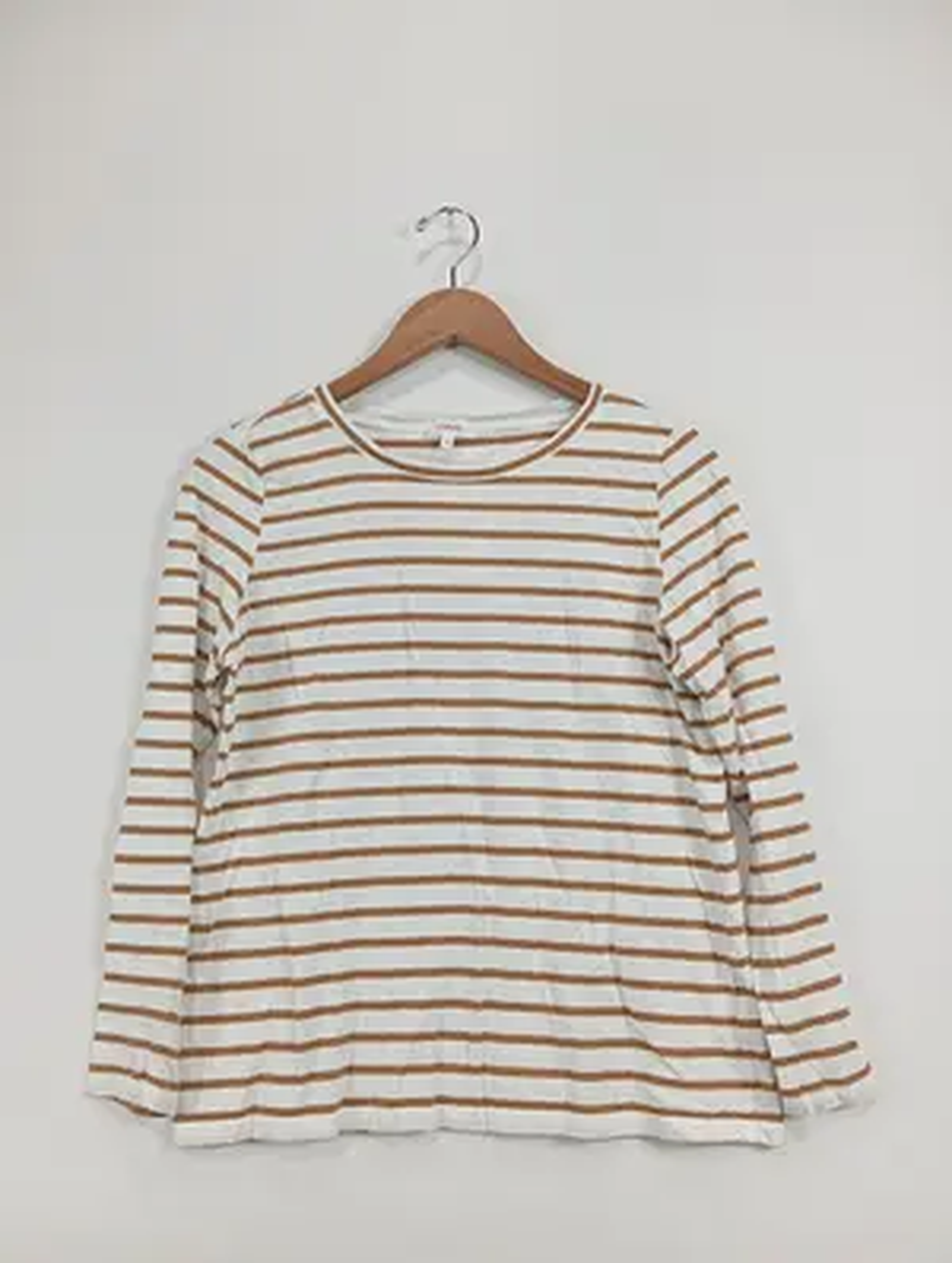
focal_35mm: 28
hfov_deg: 49.9
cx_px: 476
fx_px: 1023
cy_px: 632
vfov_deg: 63.4
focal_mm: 4.22
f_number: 1.8
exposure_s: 1/100
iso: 100
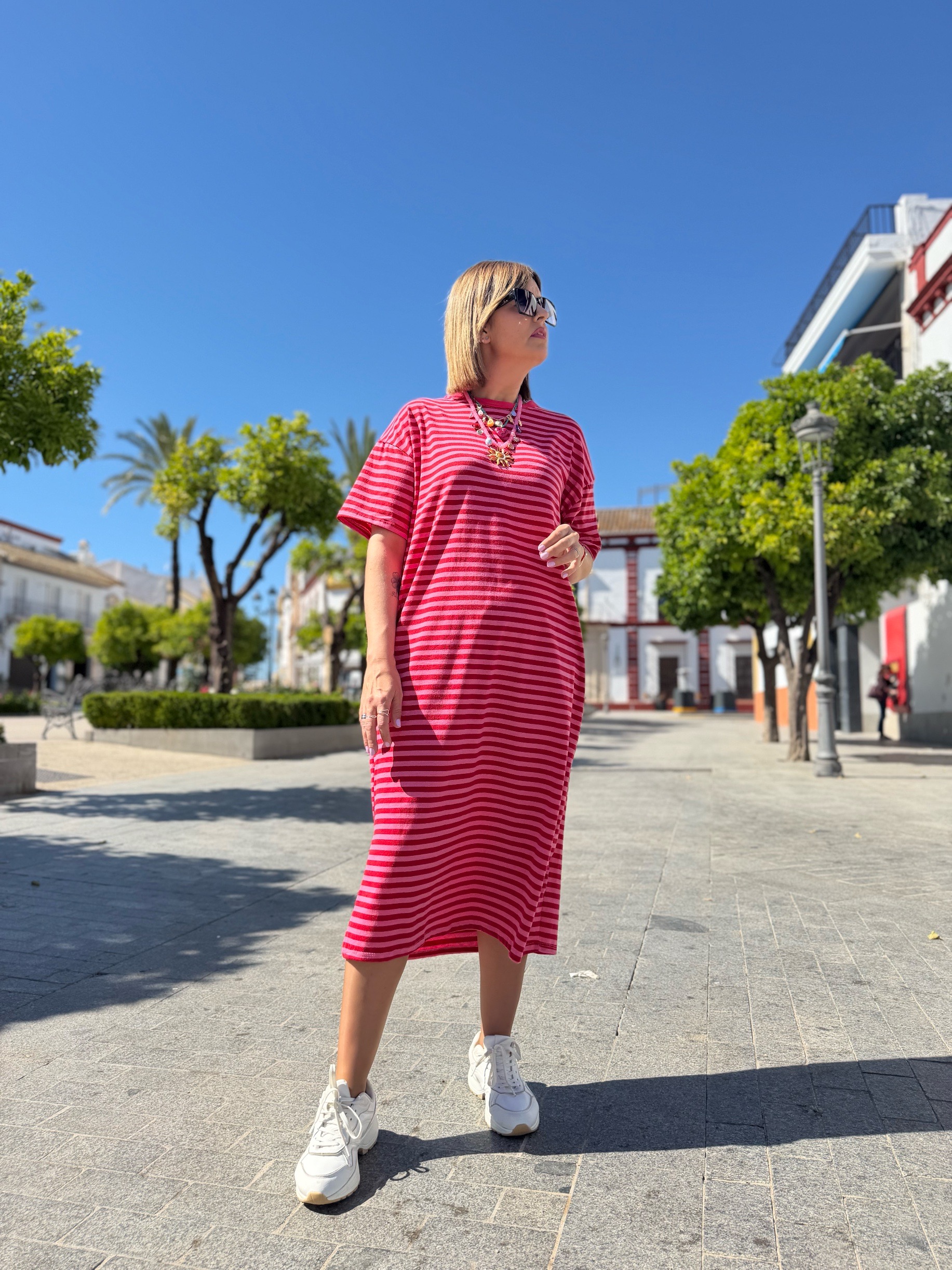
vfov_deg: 71.6
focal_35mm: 24
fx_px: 880
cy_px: 635
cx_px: 476
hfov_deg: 56.8
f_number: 1.78
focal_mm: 6.76
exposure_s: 1/4167
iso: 80
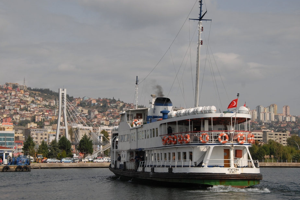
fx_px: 622
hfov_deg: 27.1
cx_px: 145
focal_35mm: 75
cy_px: 107
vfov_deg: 18.3
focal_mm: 45
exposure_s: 1/320
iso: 100
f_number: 10
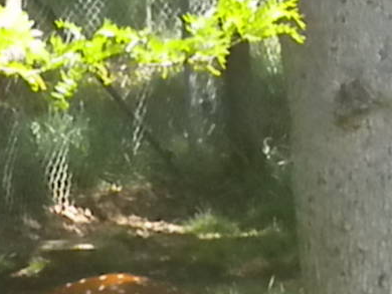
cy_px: 358
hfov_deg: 4.8
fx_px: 4646
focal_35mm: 410
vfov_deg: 3.6
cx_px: 70
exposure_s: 1/56
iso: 640
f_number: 14
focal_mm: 17.7
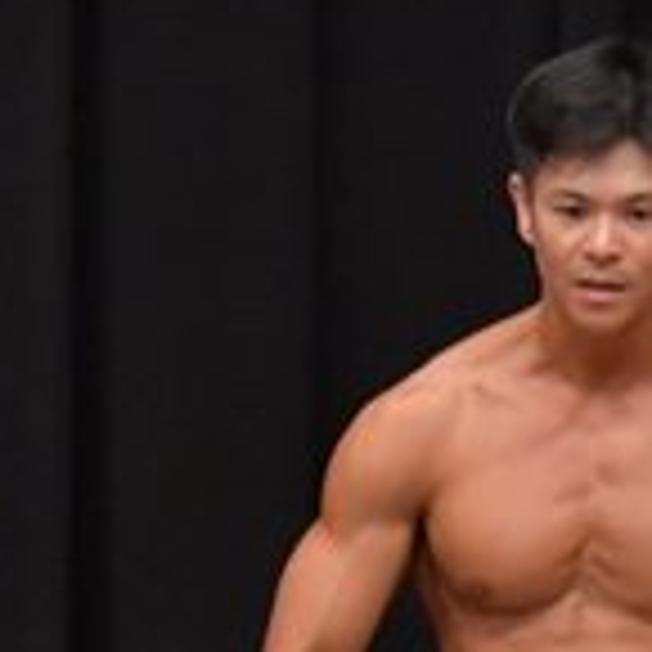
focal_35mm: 1022
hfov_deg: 1.7
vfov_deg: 1.7
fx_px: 21778
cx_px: 461
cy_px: 958
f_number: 5.6
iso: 6400
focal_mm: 150
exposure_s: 1/400
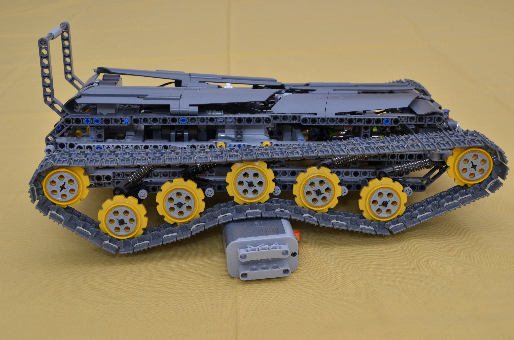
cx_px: 257
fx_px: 727
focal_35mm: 51
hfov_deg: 39.0
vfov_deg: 26.4
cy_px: 170
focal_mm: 34
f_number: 9
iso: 400
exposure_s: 1/60
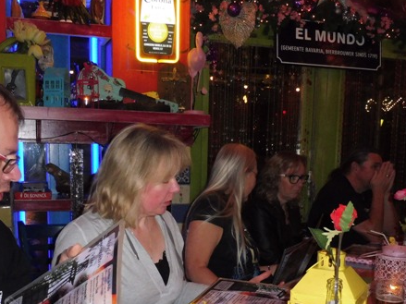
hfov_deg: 44.8
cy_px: 224
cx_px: 209
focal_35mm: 42
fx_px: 492
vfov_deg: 33.7
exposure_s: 1/60
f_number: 3.3
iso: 500
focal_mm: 4.3
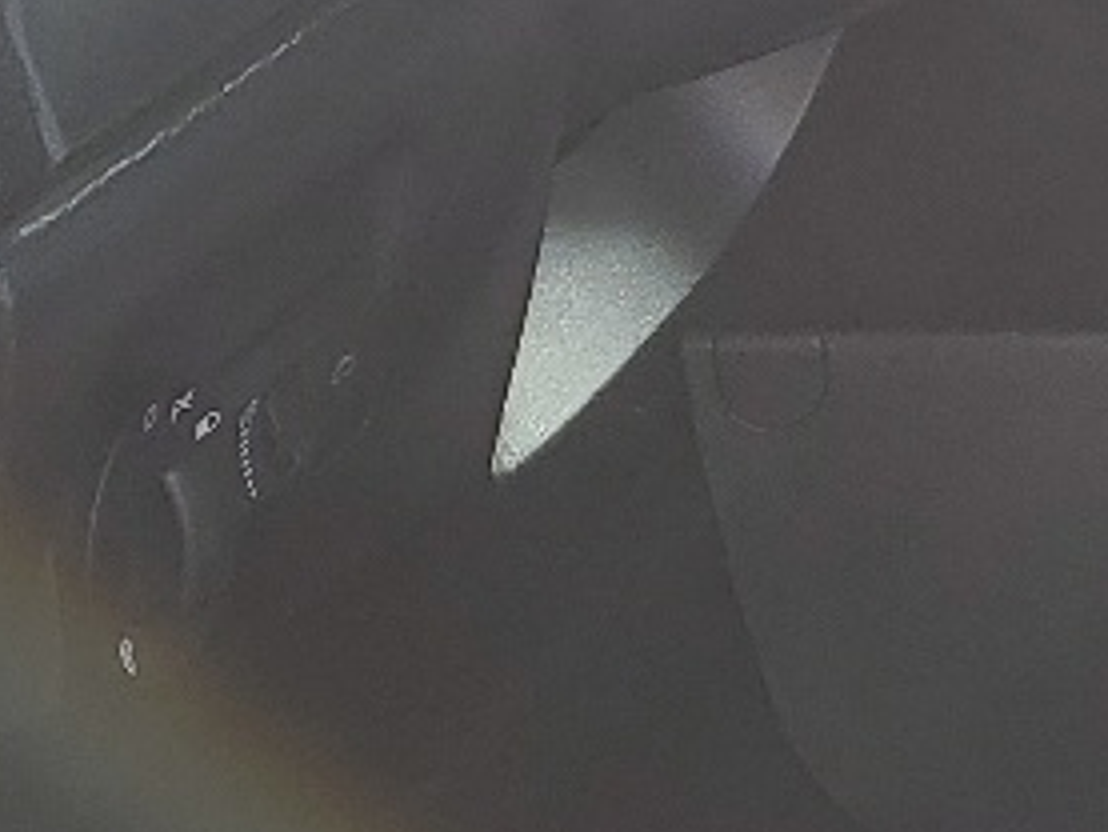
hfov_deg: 11.9
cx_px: 2156
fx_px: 4803
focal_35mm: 150
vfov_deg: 9.9
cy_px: 444
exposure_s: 1/312
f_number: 1.5
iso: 50
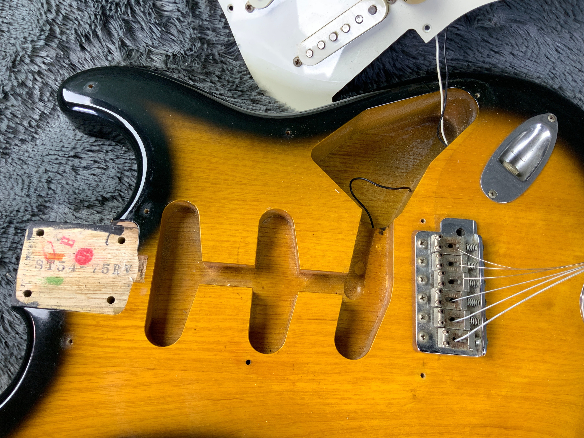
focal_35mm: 29
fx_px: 489
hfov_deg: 61.7
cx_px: 292
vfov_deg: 48.2
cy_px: 219
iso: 80
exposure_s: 1/60
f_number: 1.8
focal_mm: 3
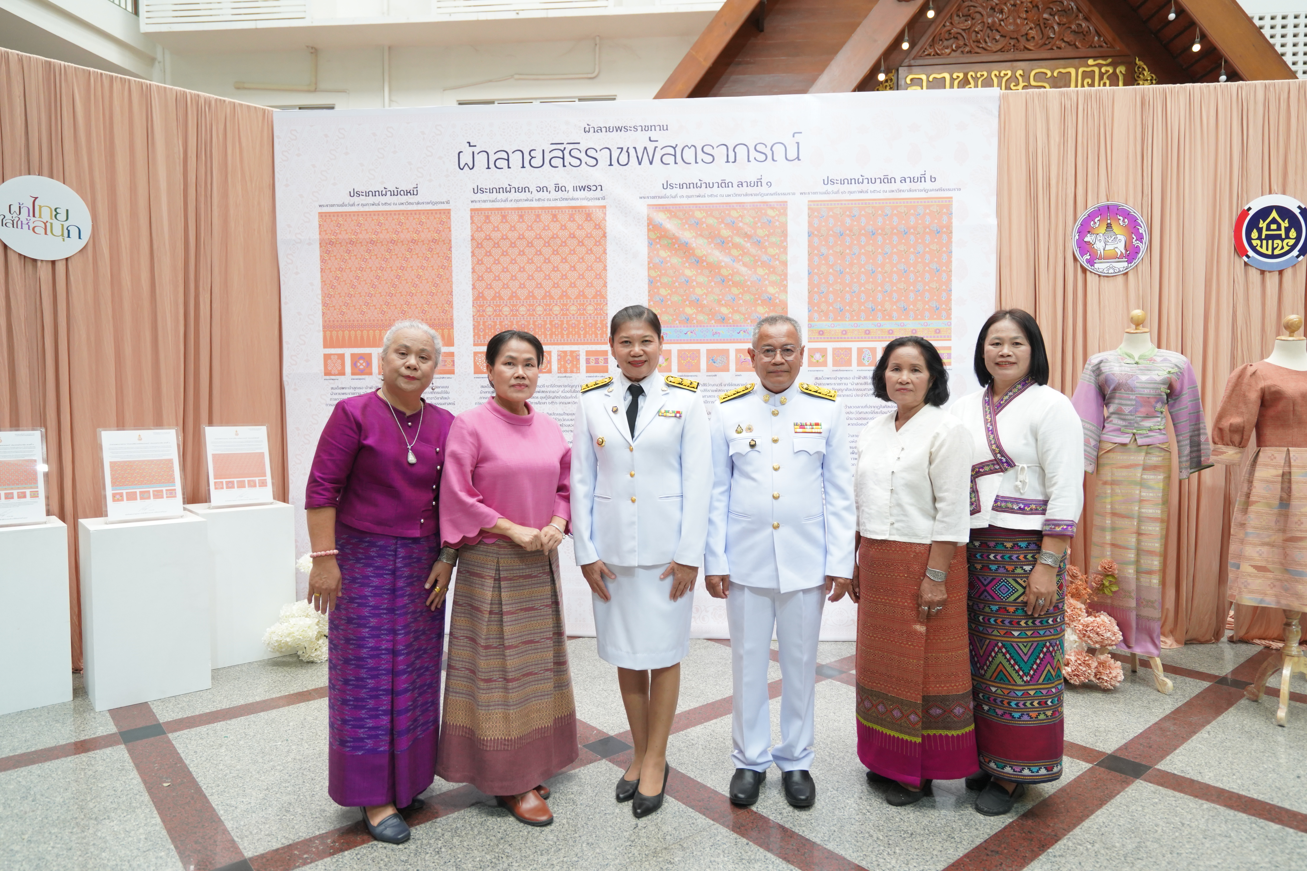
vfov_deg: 57.2
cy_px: 436
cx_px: 654
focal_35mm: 22
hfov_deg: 78.6
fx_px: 799
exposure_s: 1/200
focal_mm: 22
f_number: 4
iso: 2500
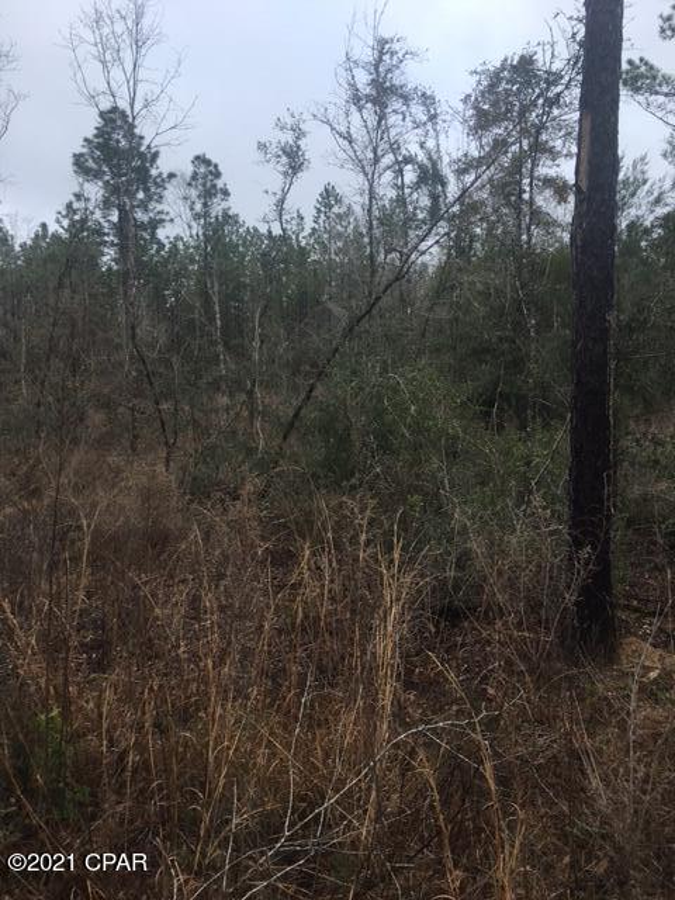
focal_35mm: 29
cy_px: 450
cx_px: 338
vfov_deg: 61.7
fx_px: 754
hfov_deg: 48.2
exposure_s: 1/864
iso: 25
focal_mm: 4.15
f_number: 2.2
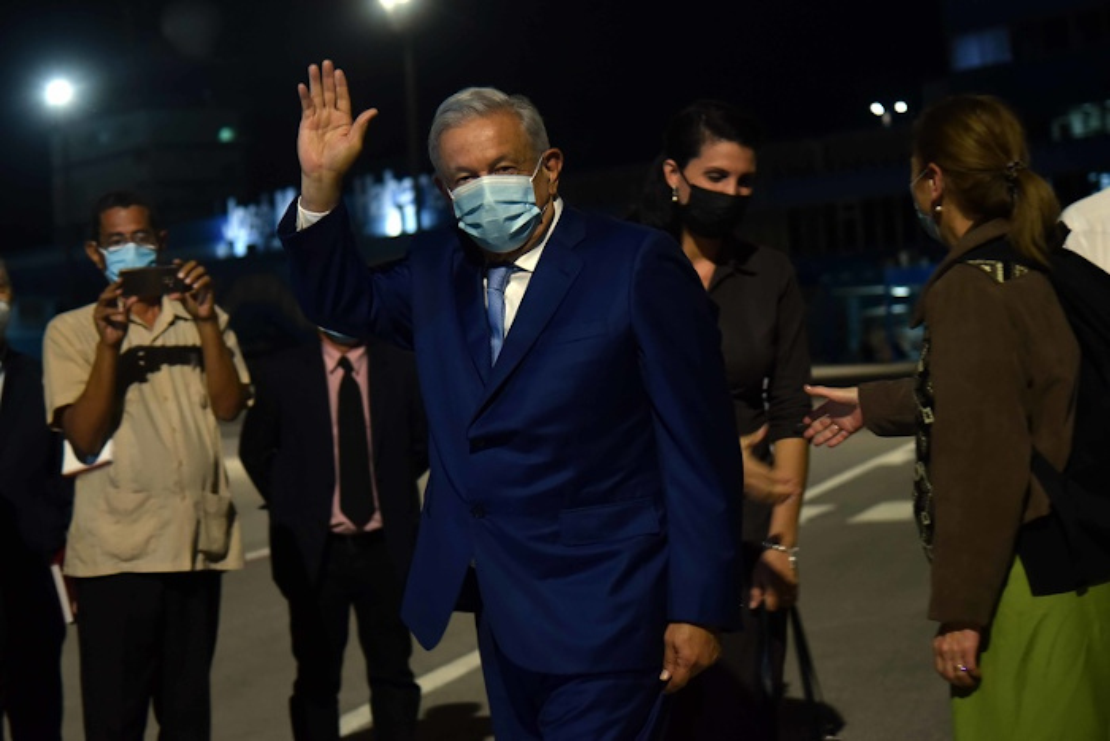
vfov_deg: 20.6
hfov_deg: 30.5
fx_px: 2035
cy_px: 370
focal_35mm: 66
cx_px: 555
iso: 2000
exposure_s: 1/80
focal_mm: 66
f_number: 4
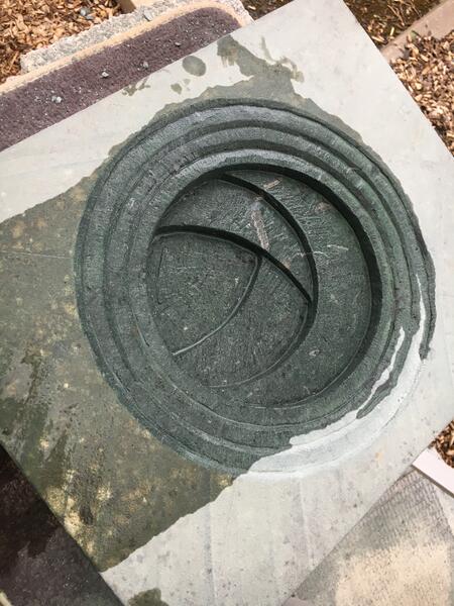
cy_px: 303
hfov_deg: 48.2
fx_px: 507
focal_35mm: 29
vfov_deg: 61.7
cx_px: 227
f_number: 2.2
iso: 32
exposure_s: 1/33
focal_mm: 4.15
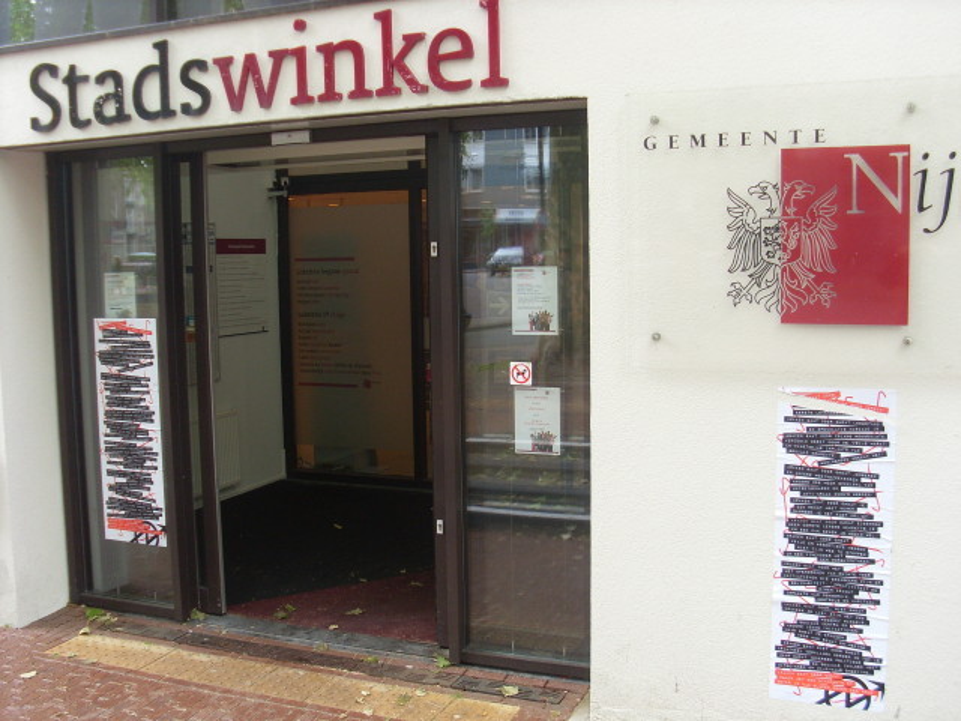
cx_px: 480
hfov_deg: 49.0
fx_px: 1055
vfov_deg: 37.7
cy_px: 360
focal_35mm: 38
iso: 80
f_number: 3
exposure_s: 1/90
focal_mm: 6.3
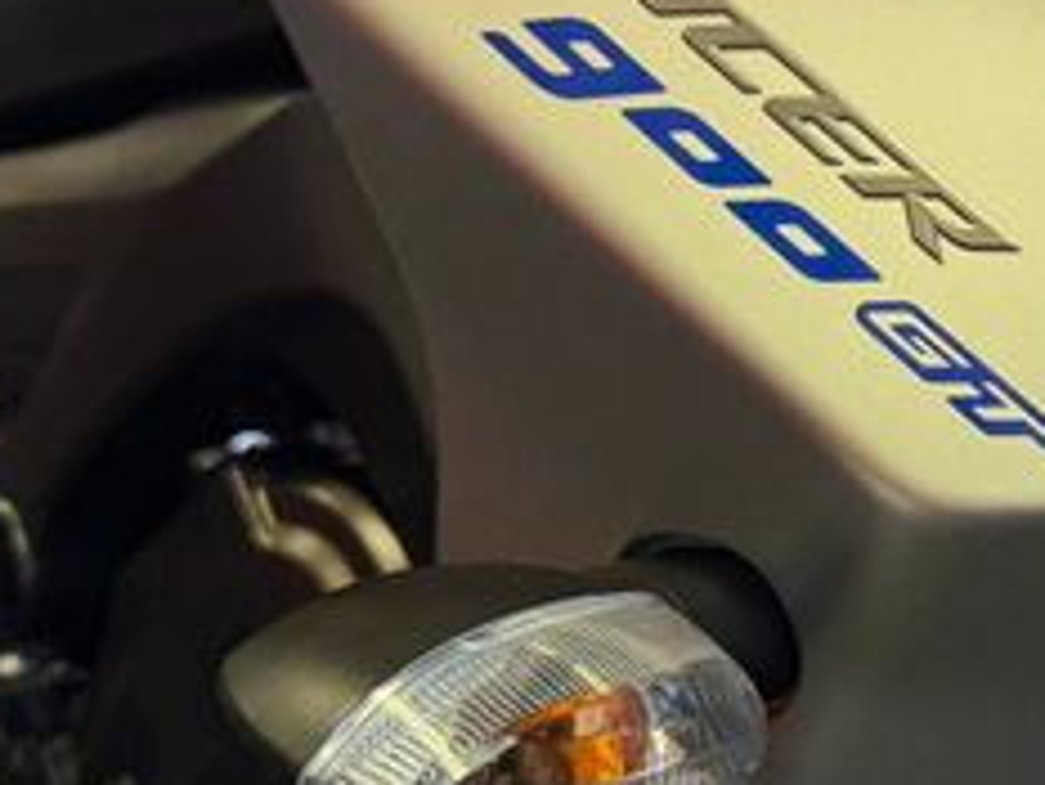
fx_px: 1993
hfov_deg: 27.3
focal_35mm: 66
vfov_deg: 22.3
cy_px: 444
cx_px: 1094
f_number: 1.78
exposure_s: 1/100
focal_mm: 6.76
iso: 125
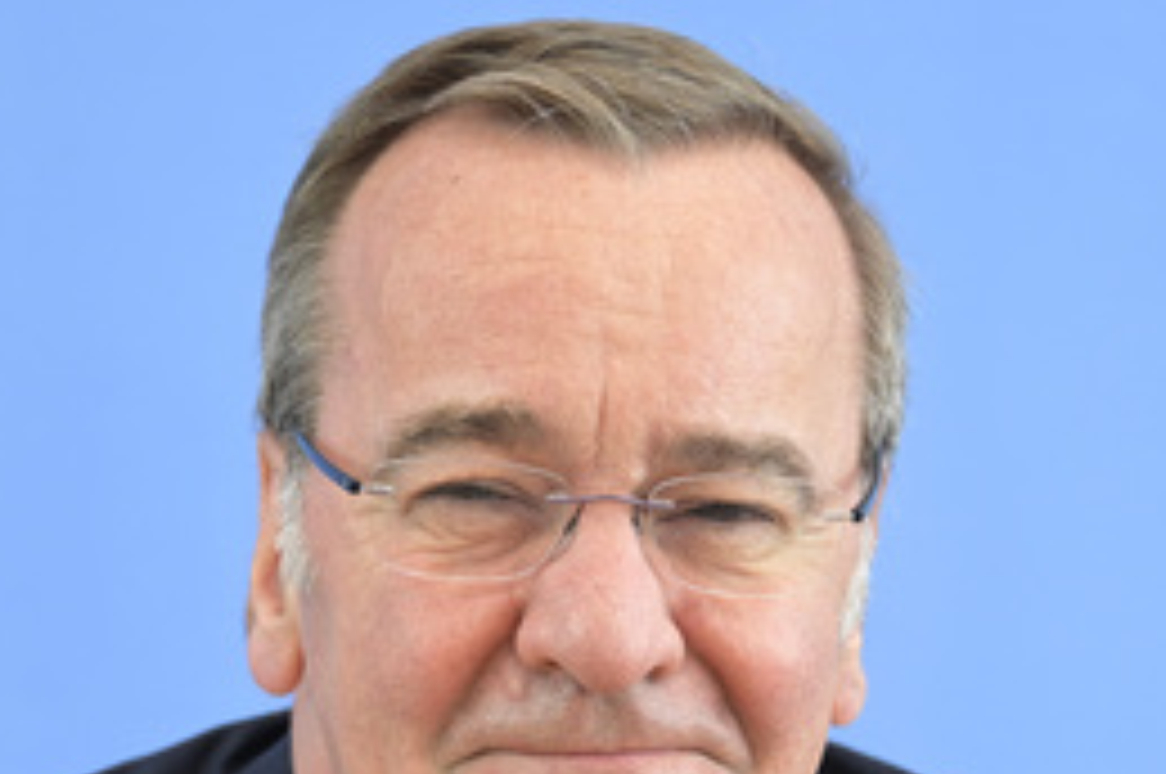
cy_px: 639
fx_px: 5920
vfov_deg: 7.5
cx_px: 588
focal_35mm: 183
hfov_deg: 11.2
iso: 3200
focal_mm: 105
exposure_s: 1/500
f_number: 5.3
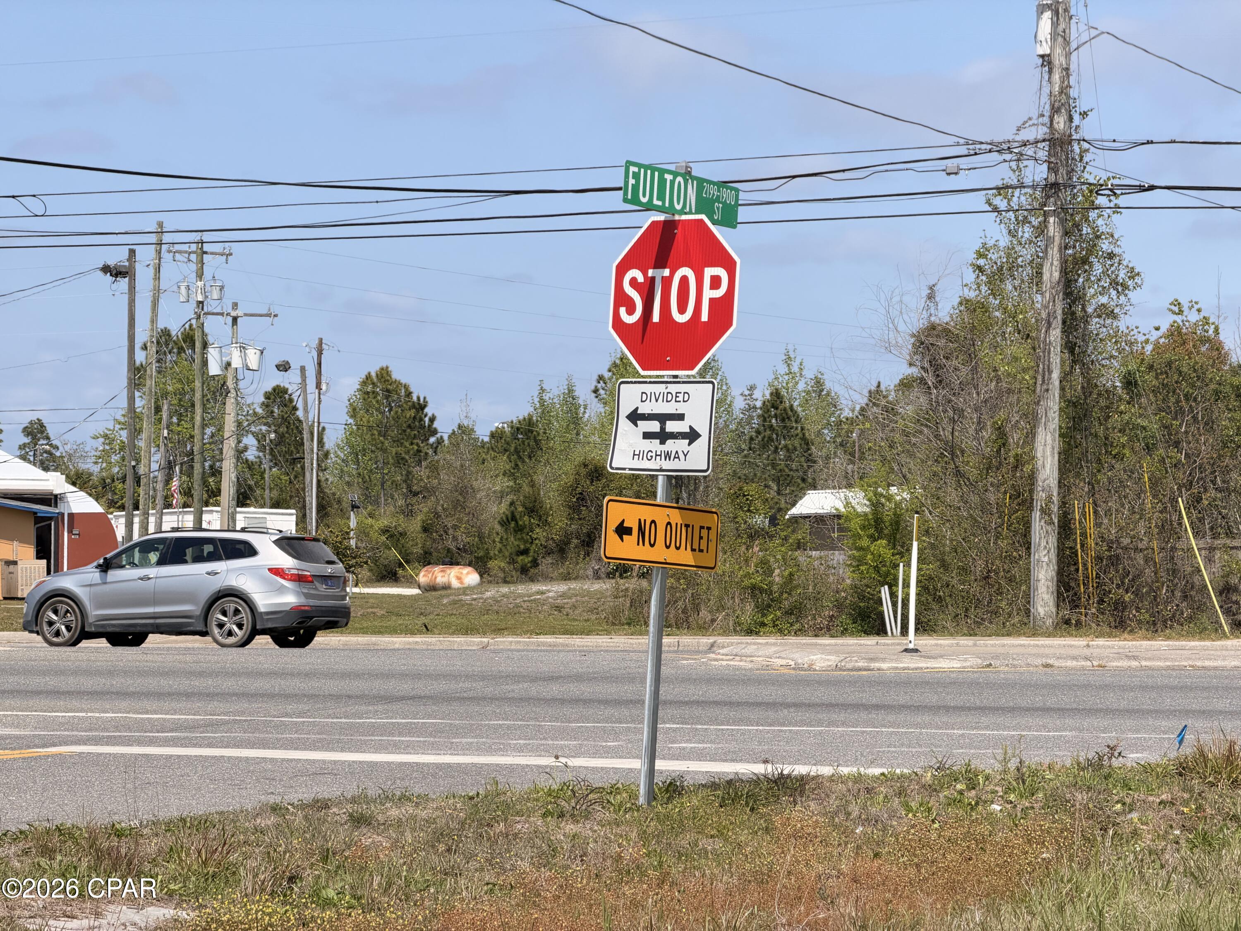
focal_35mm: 100
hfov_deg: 19.6
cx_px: 620
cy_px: 466
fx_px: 3585
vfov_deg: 14.8
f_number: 2.8
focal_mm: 16.89
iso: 20
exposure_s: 1/726
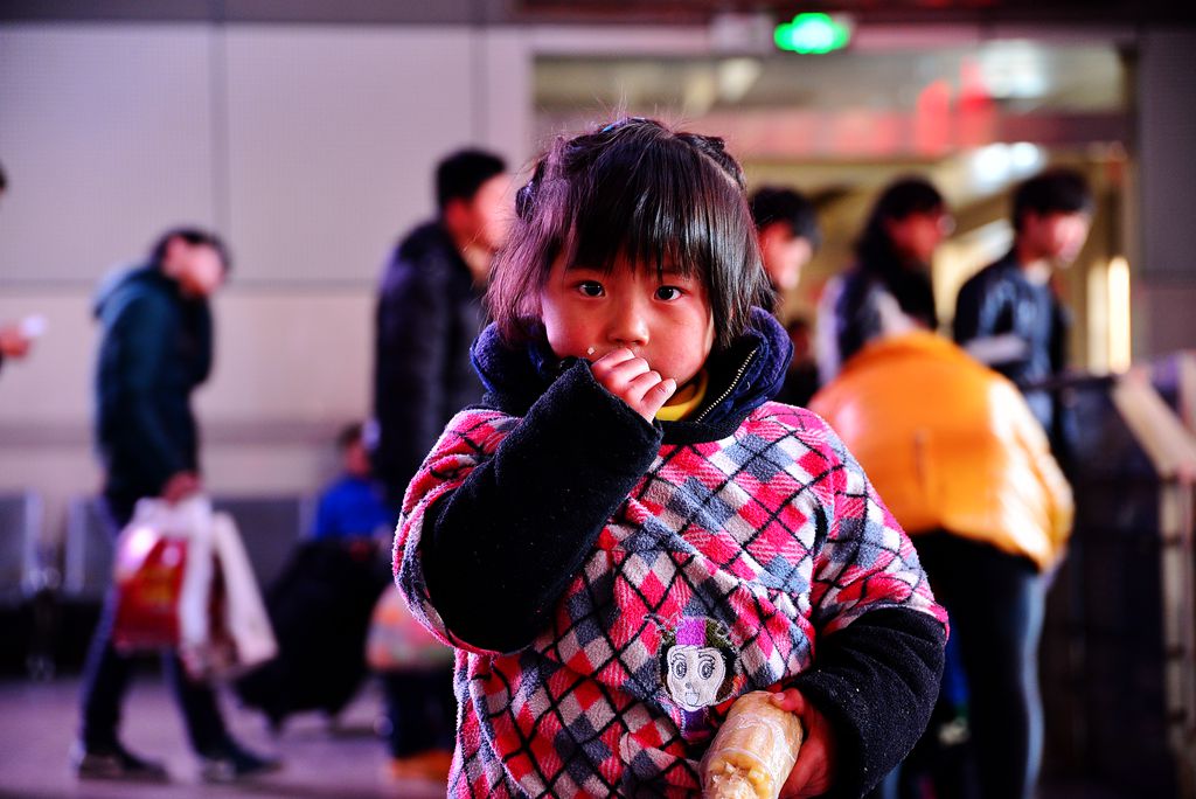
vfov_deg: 16.7
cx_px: 598
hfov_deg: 24.7
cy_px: 400
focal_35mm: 82
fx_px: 2726
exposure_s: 1/20
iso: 1000
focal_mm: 82
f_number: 4
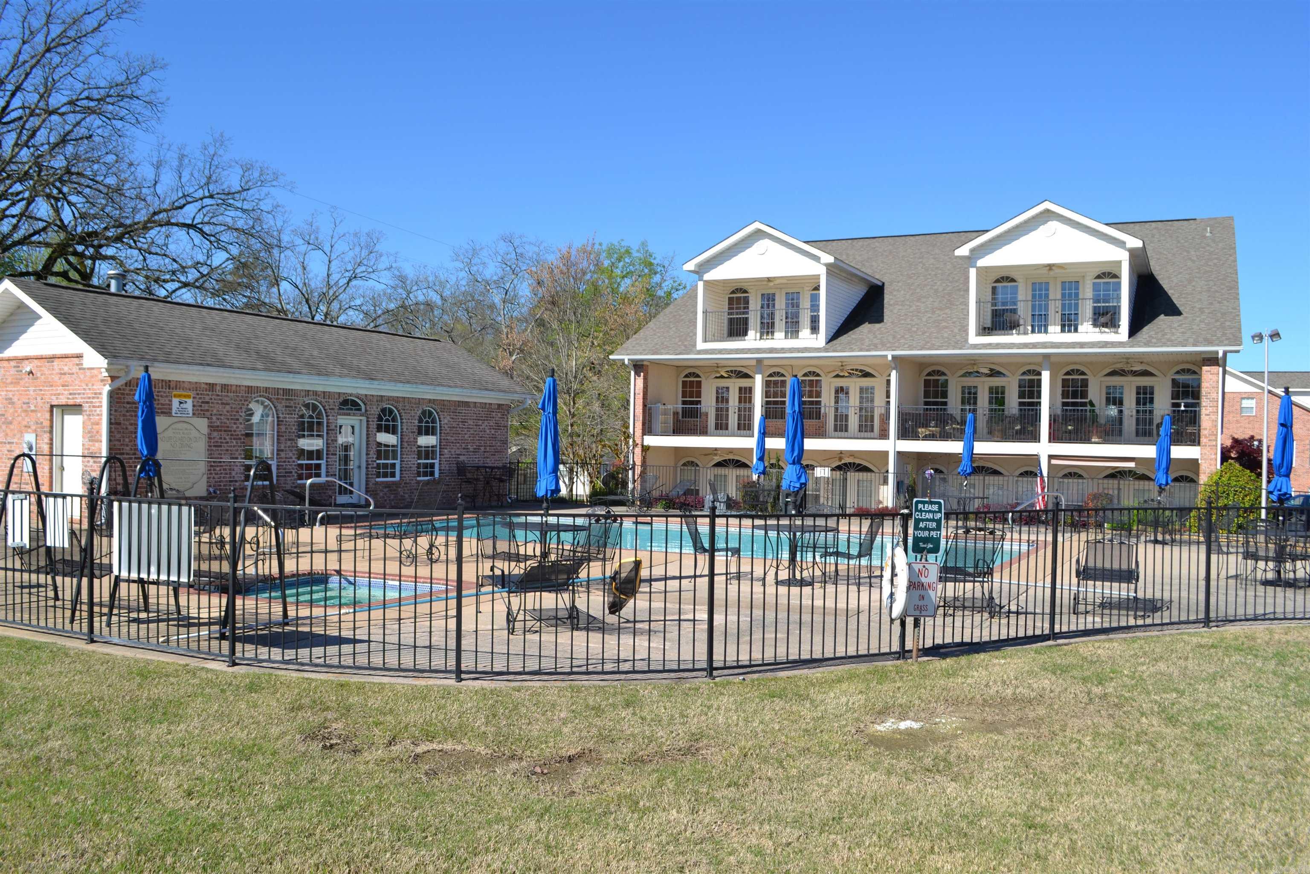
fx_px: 982
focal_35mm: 27
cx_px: 655
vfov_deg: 47.9
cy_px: 437
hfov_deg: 67.4
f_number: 8
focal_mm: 18
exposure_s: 1/250
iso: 100
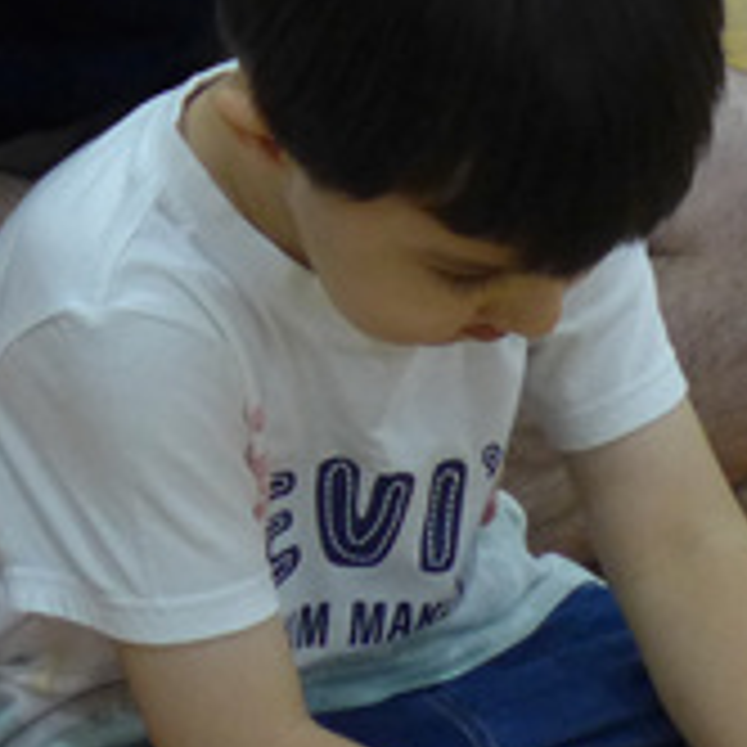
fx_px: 9375
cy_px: -288
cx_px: 310
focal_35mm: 384
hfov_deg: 4.6
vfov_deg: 4.5
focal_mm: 17.7
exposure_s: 1/125
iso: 400
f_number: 2.3
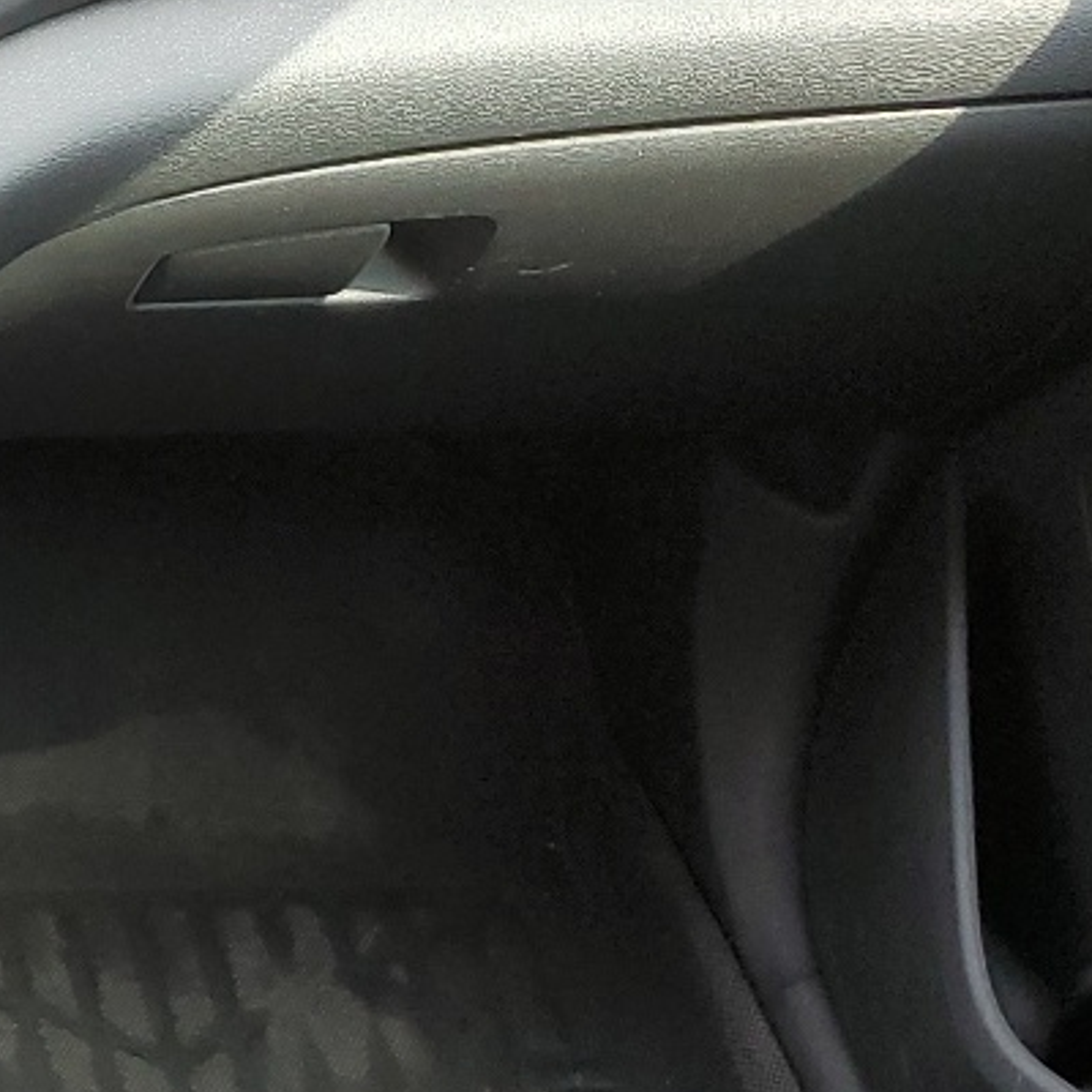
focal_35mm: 92
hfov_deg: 16.2
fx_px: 3284
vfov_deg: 18.7
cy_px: 865
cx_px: -824
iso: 62
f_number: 1.5
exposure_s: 1/120
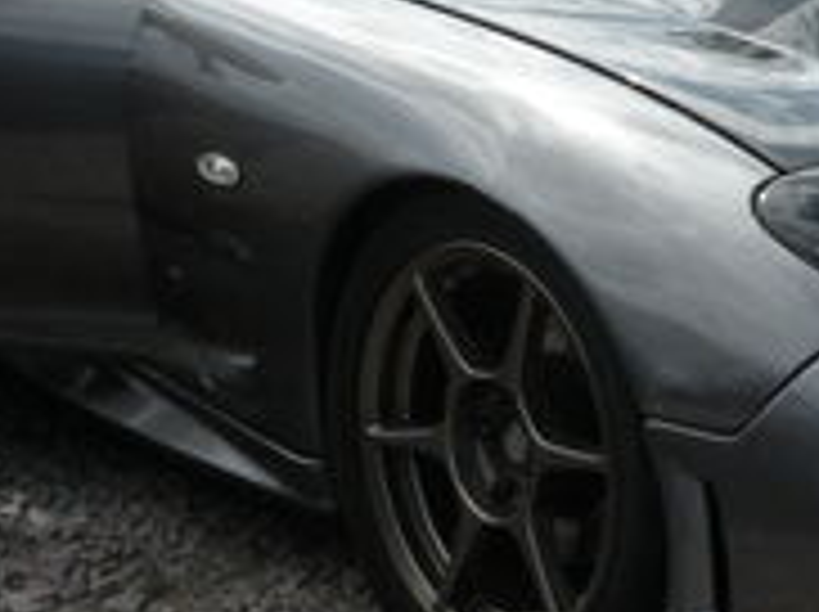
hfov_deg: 13.4
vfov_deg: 9.9
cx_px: 482
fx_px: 3497
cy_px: 14
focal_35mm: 148
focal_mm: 7.4
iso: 64
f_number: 6.3
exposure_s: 1/214
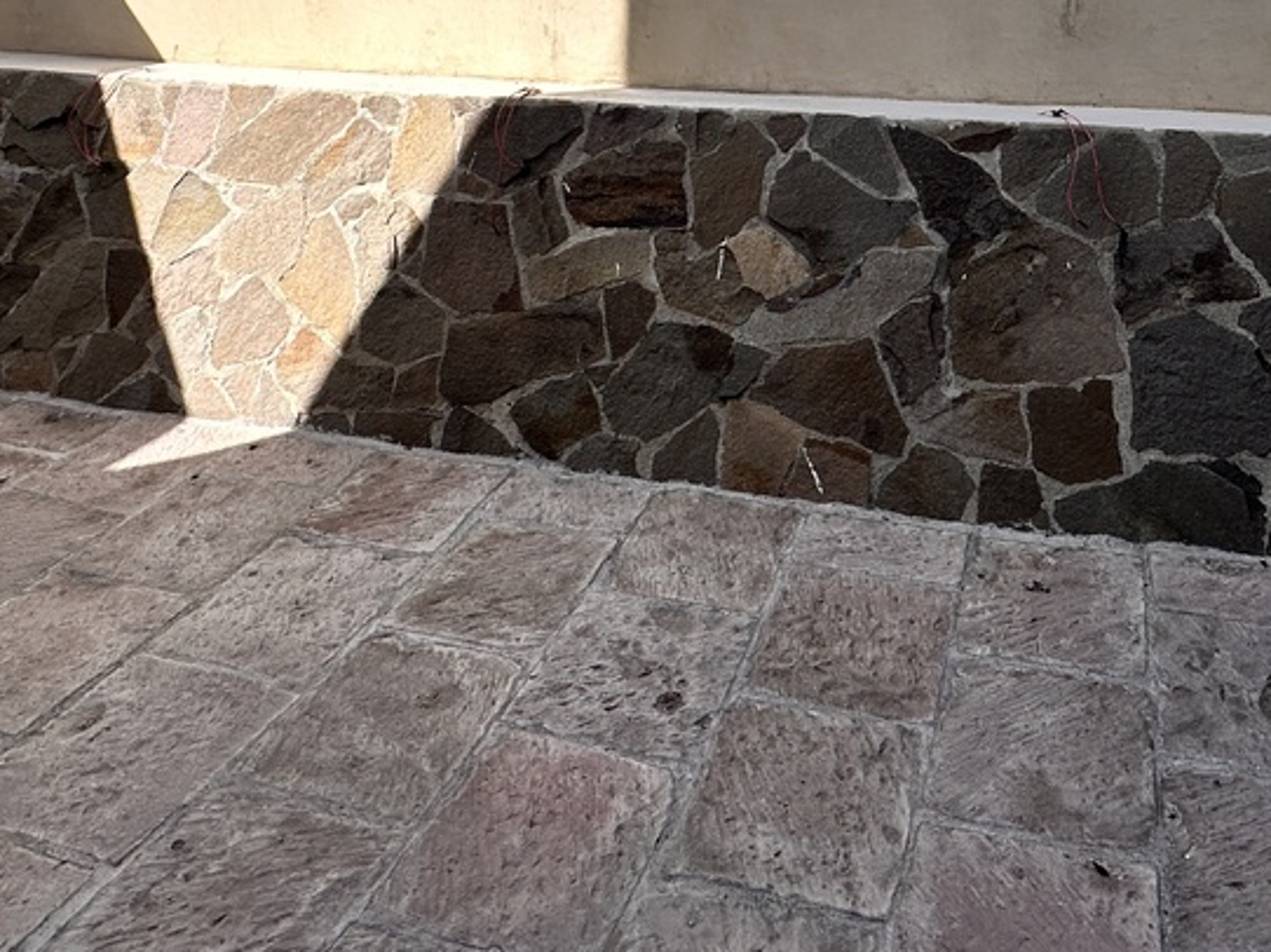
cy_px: -45
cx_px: 842
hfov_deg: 57.2
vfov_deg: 39.0
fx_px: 1138
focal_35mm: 31
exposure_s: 1/1887
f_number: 2.2
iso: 40
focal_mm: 2.22
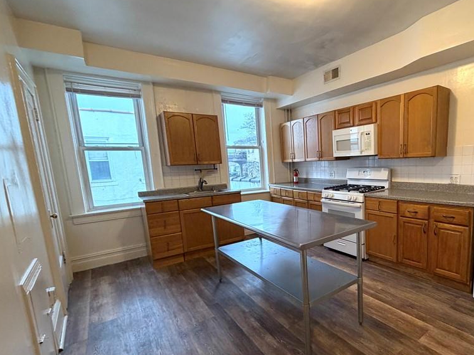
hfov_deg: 82.0
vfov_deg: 68.3
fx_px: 260
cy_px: 202
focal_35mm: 19
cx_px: 314
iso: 250
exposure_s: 1/60
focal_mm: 2.22
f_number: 2.2
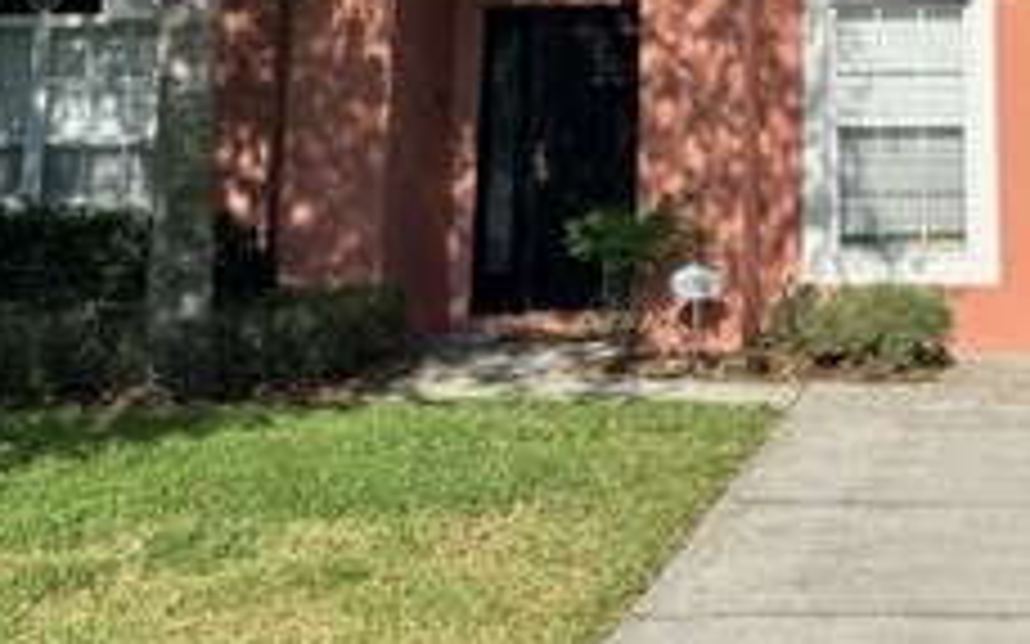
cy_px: -279
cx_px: 837
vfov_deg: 16.9
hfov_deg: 28.3
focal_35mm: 71
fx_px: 1993
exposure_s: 1/4184
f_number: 1.78
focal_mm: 6.86
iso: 80
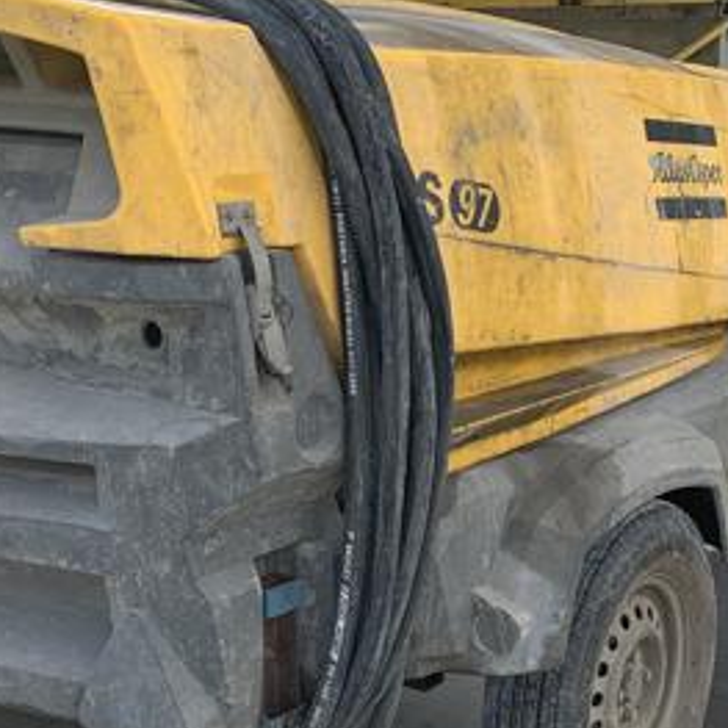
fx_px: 1666
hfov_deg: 24.6
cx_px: 293
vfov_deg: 24.3
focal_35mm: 70
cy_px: 562
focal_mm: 4.25
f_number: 1.8
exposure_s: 1/531
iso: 25
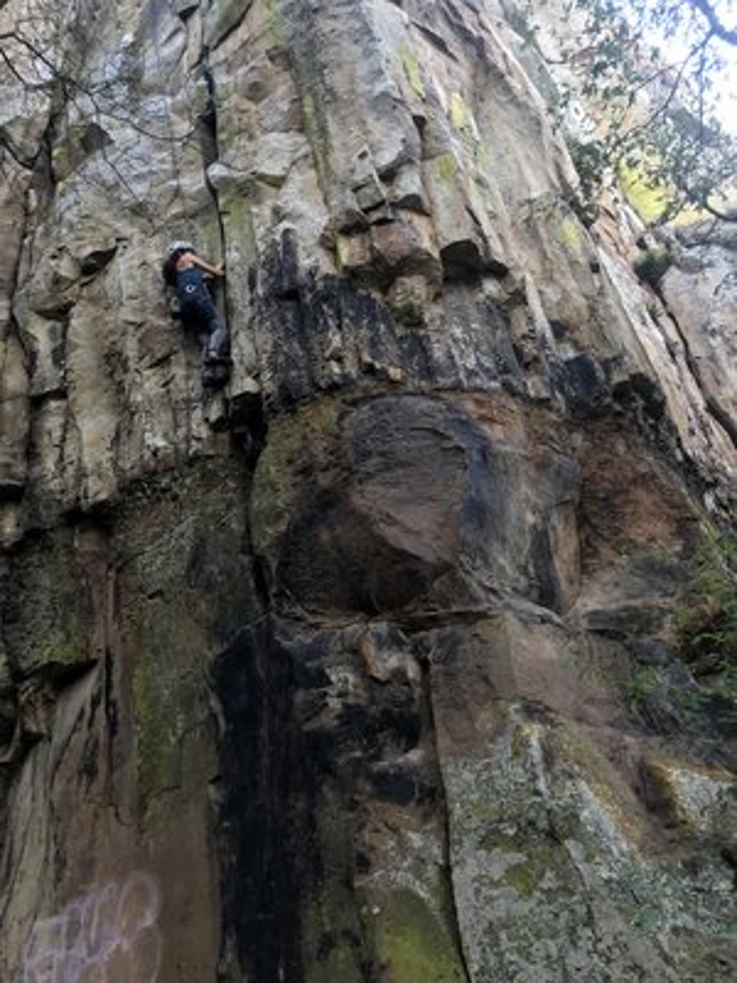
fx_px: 795
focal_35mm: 28
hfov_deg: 49.7
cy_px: 492
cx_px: 368
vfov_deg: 63.4
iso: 20
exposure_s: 1/130
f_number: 1.8
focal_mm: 3.99
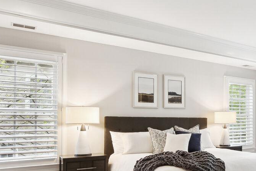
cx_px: 220
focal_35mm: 36
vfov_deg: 36.3
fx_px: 256
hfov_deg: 48.7
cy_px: 119
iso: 200
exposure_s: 1/13
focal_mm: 14
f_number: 8
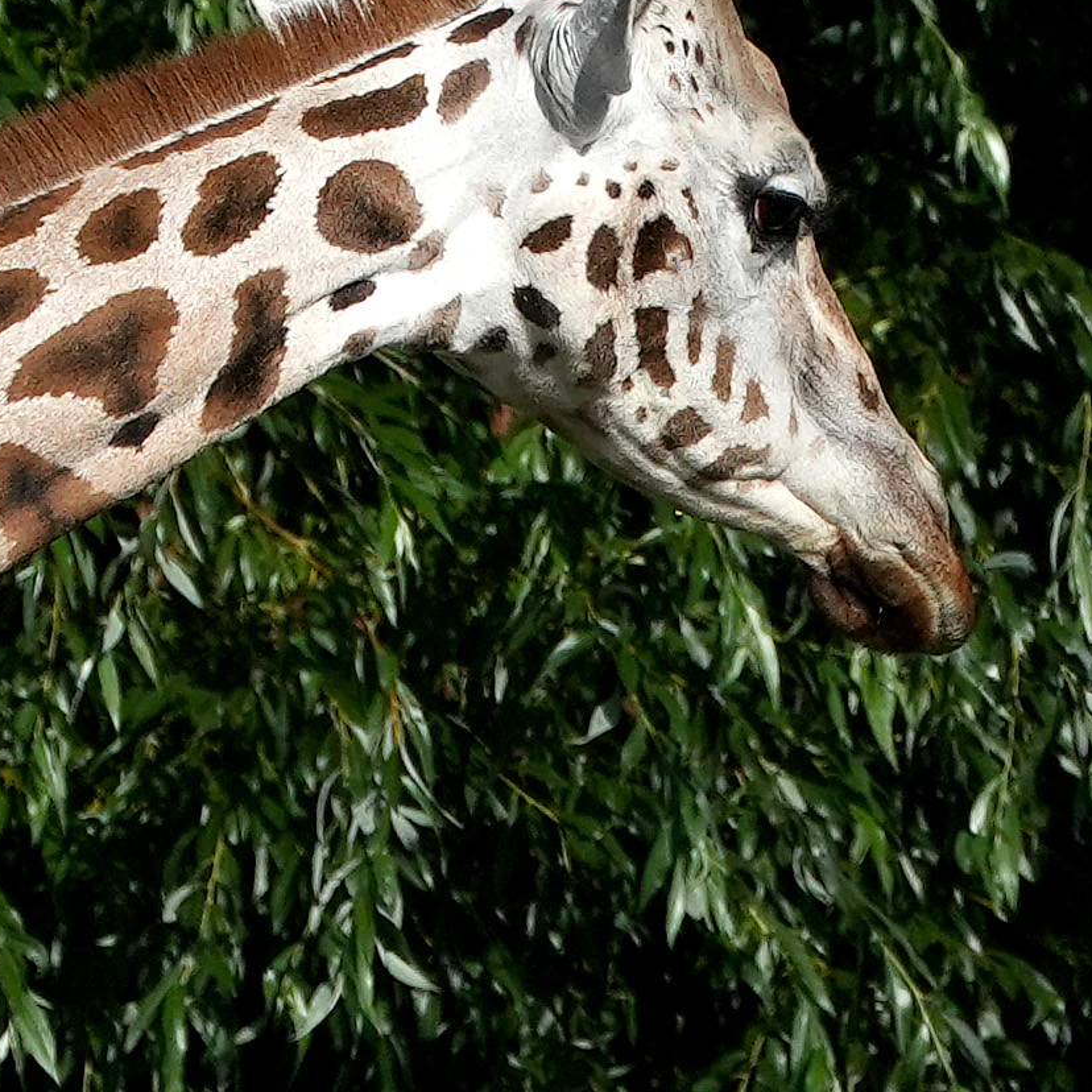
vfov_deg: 0.7
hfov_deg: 0.7
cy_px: 1609
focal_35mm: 2593
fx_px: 92545
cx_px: -157
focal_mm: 300
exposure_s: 1/4000
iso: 400
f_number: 5.6
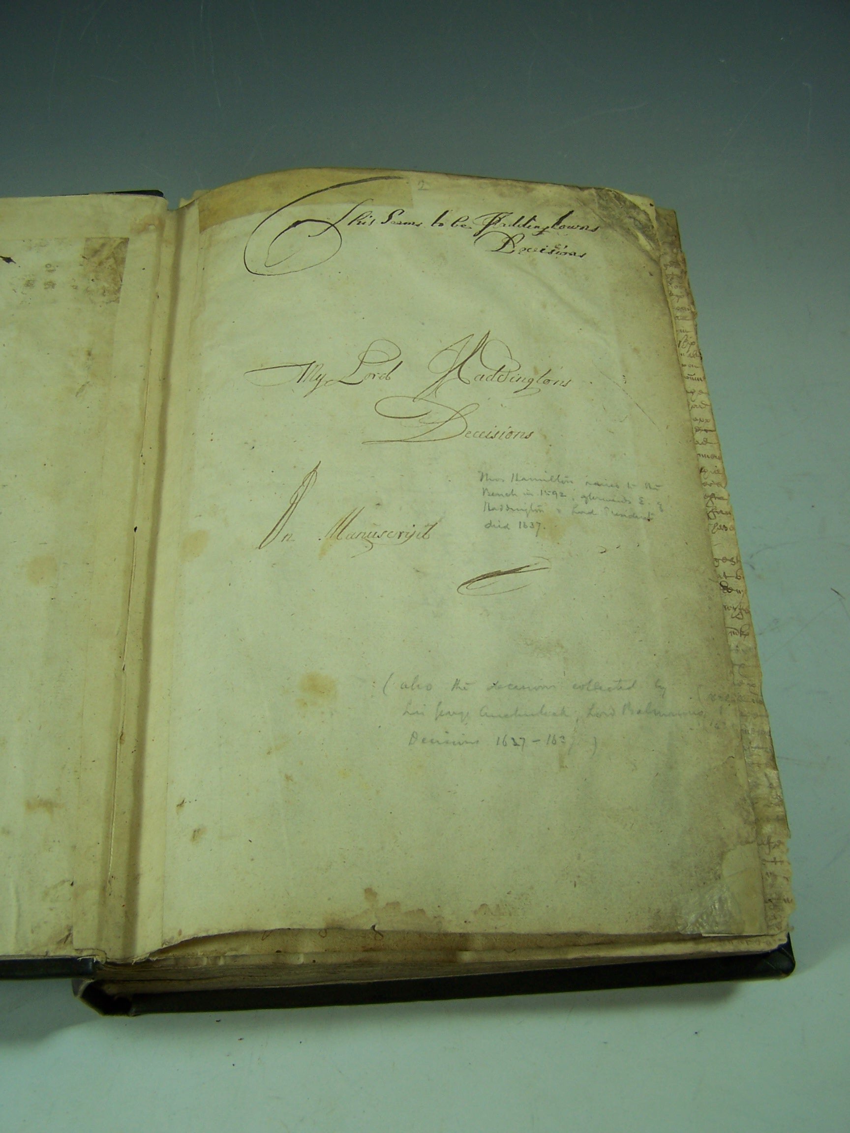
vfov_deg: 46.8
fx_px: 1310
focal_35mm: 40
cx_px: 425
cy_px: 566
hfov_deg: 36.0
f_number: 2.8
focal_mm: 6.7
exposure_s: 1/90
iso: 80
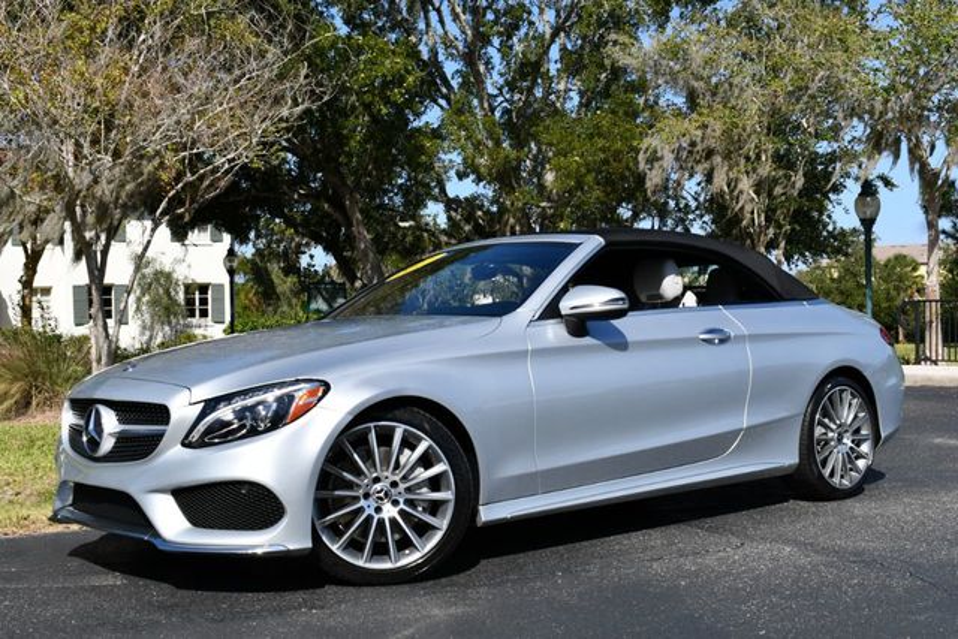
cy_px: 320
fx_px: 1278
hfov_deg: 41.1
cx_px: 479
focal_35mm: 48
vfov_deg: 28.1
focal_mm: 24
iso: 100
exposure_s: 1/320
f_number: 9
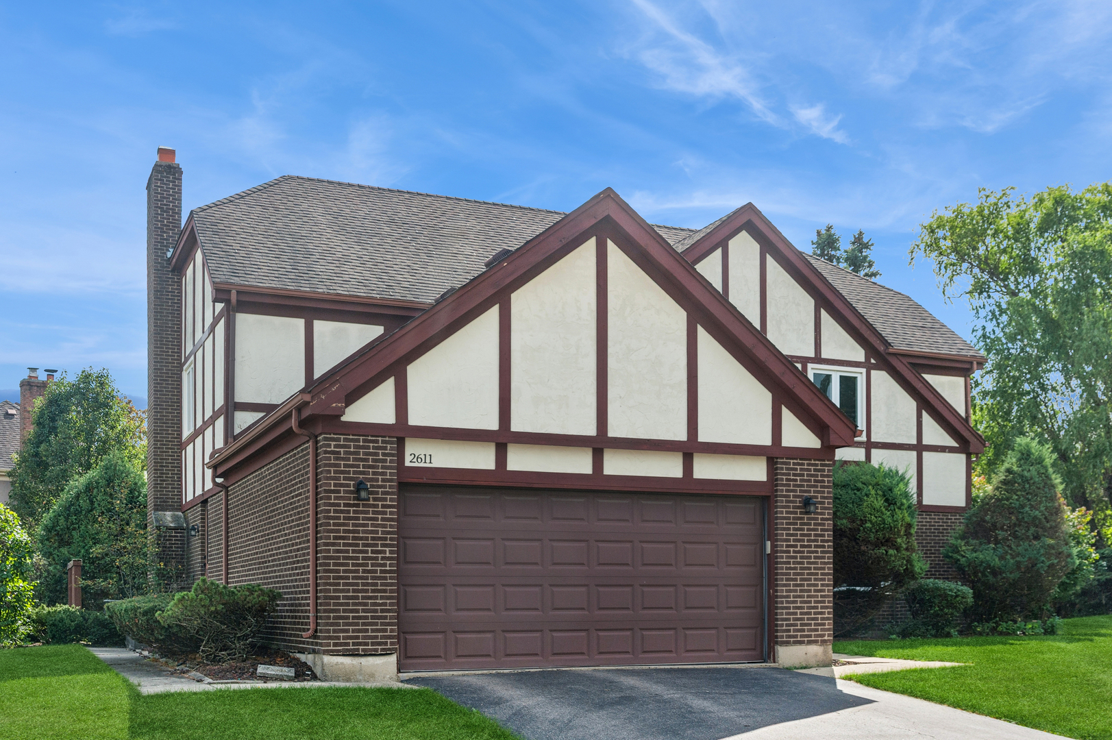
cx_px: 556
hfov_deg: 48.5
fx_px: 1235
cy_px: 370
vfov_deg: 33.4
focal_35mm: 40
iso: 320
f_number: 8
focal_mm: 40
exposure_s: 1/800
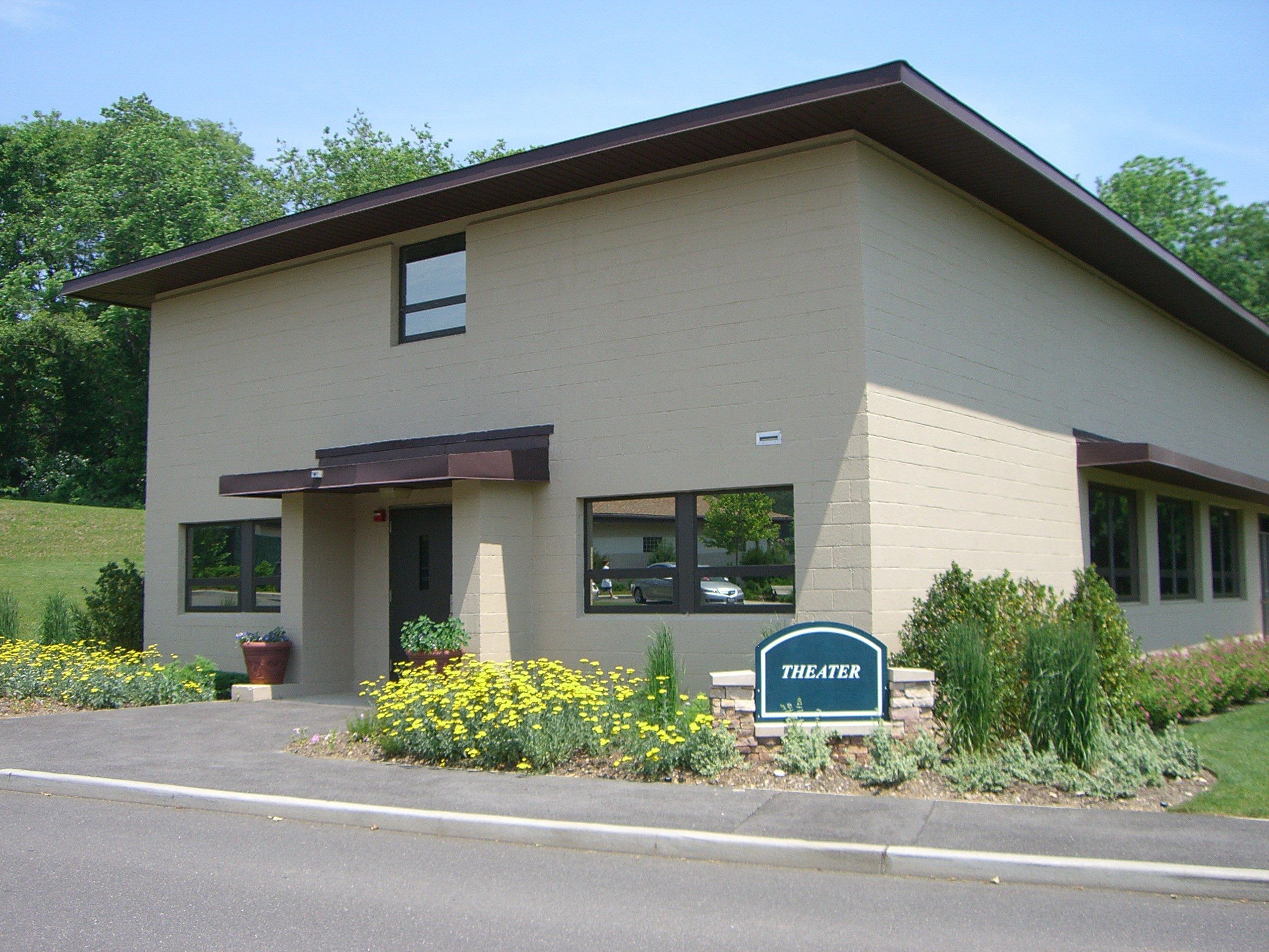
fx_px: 1393
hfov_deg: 49.0
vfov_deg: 37.7
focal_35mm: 38
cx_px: 634
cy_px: 476
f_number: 4.3
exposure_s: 1/400
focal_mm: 6.2
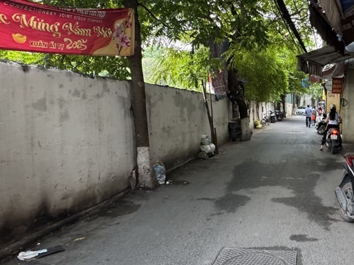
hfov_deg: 56.4
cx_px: 306
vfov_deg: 49.6
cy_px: 113
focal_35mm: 28
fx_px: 286
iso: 320
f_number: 2.2
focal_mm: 2.22
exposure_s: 1/99
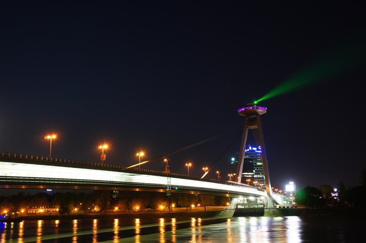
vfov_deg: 36.8
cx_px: 183
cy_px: 122
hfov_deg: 53.2
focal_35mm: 36
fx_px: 366
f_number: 5.6
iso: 400
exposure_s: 3.2
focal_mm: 24
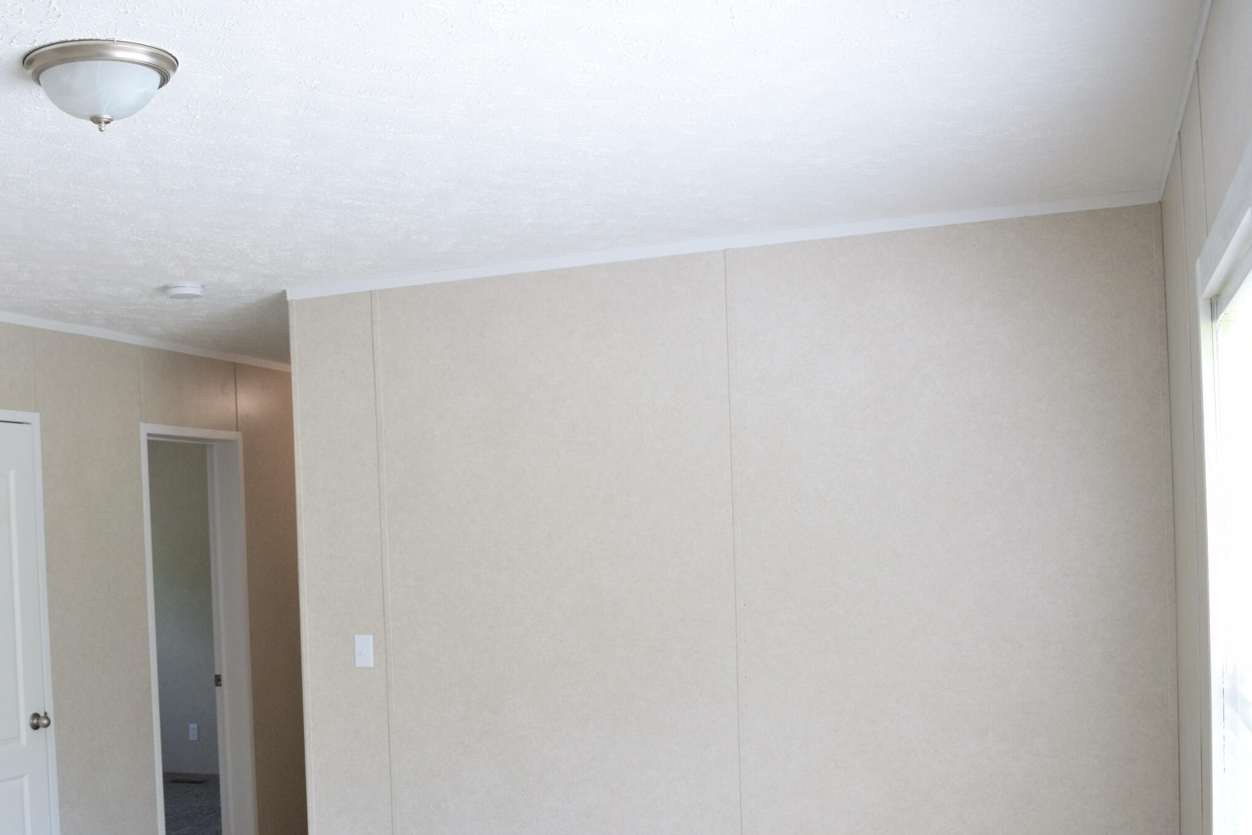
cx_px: 396
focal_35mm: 40
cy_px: 581
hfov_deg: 47.5
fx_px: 1391
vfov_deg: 33.0
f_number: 4
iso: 400
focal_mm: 18
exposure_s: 1/100
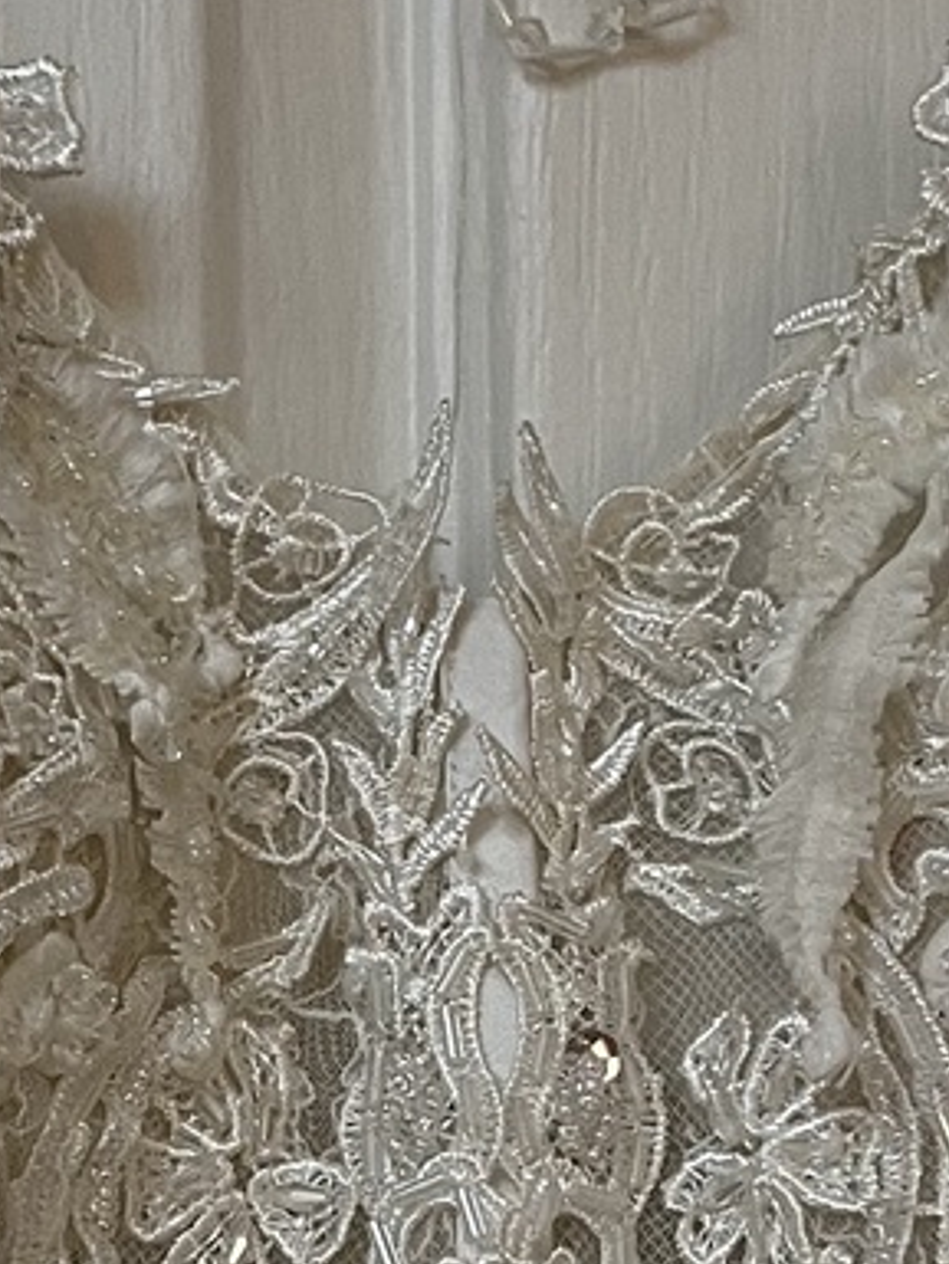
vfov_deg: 18.0
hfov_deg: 13.7
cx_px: 453
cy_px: 1021
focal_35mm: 108
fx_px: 3946
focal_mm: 5.7
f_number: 1.5
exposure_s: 1/50
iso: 200
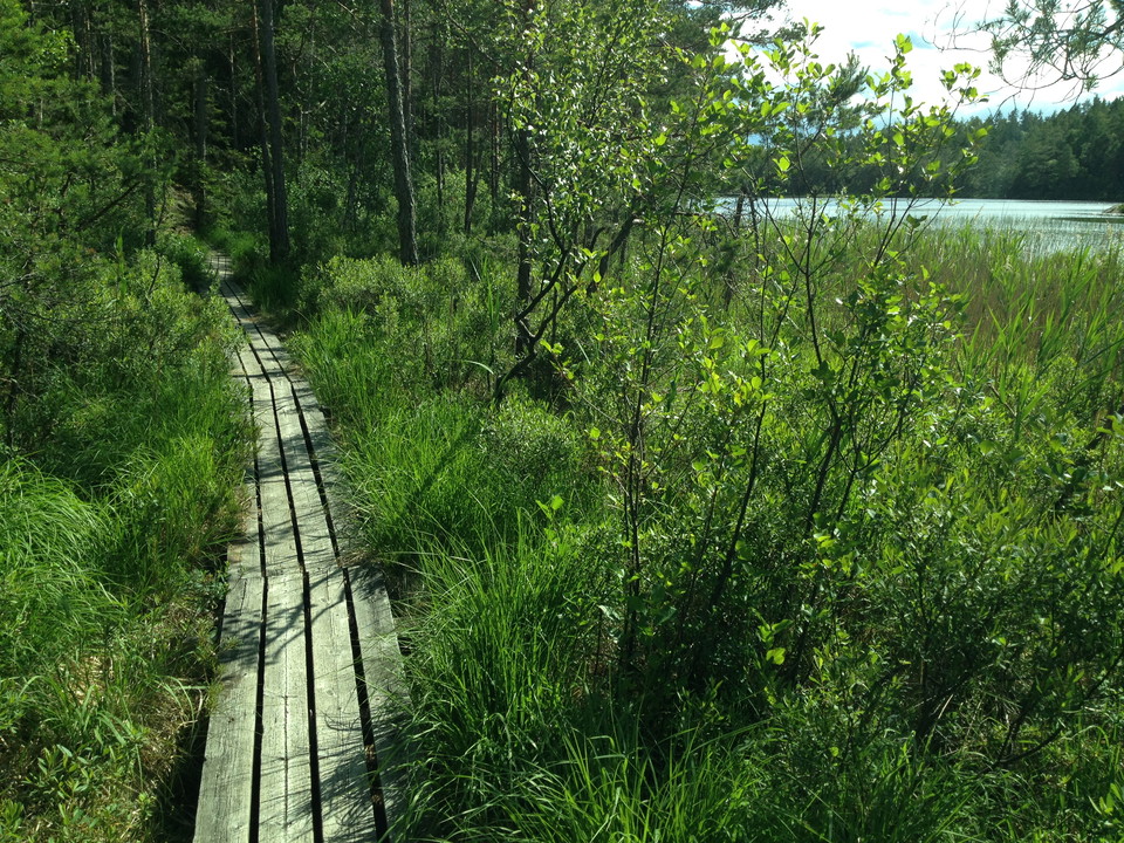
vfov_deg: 40.7
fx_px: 1136
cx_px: 562
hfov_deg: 52.6
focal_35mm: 35
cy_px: 422
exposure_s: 1/1022
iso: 50
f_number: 2.4
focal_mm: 4.28
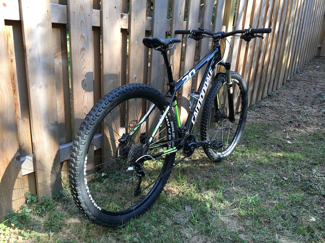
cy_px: 122
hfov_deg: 61.7
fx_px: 272
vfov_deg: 48.2
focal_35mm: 29
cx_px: 162
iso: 32
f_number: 2.2
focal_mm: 4.15
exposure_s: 1/120
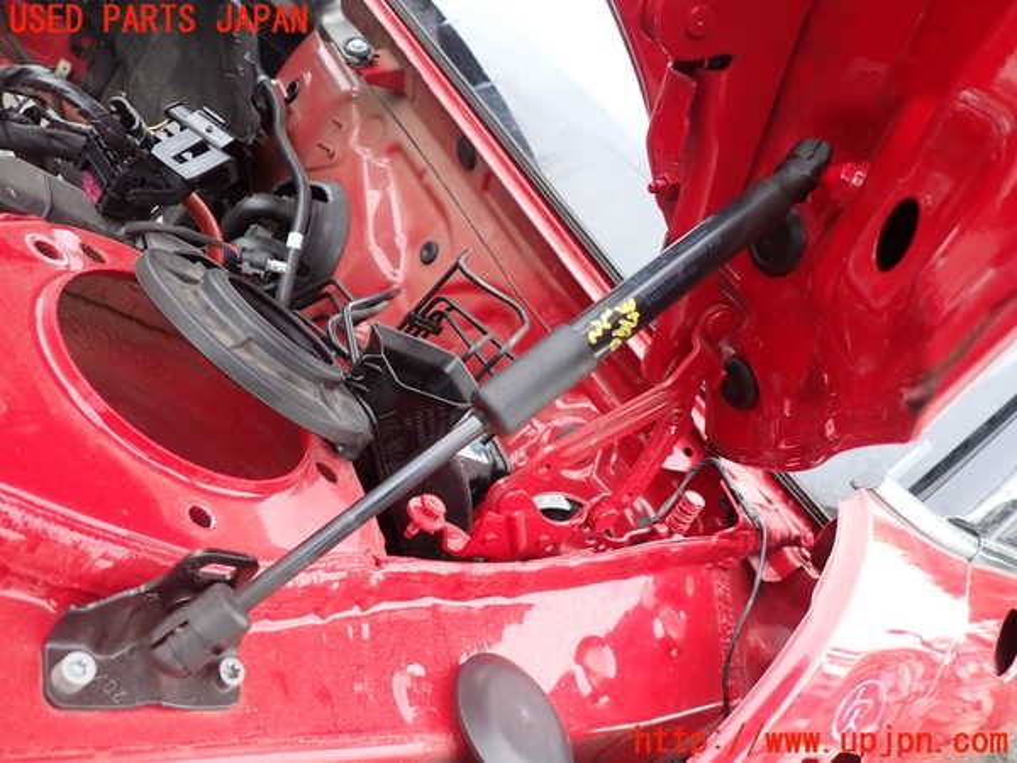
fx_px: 734
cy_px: 382
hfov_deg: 69.4
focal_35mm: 25
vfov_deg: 54.9
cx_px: 508
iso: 200
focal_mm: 4.5
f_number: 2
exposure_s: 1/60
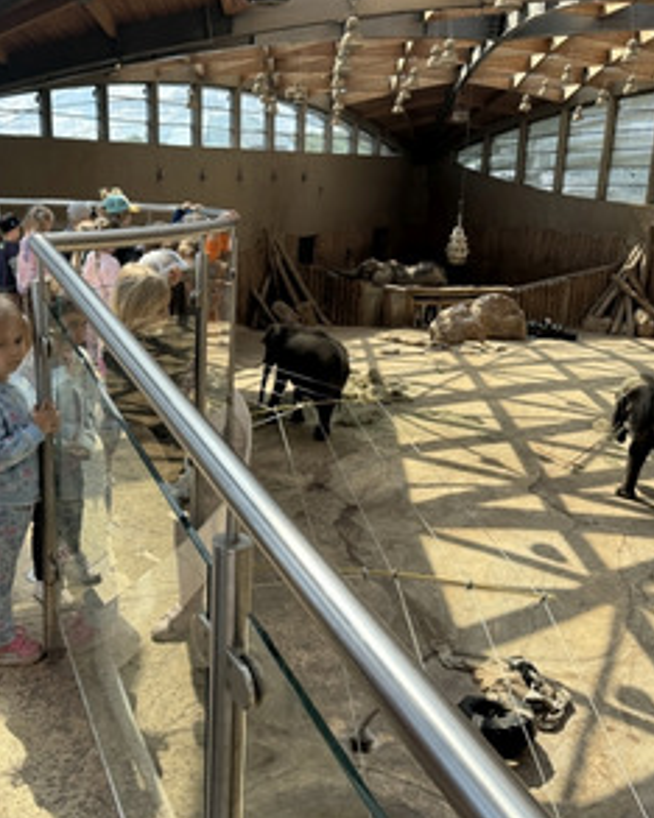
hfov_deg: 44.7
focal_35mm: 32
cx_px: 190
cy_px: 405
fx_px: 775
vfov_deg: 55.7
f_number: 1.78
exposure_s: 1/1339
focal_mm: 6.76
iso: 80
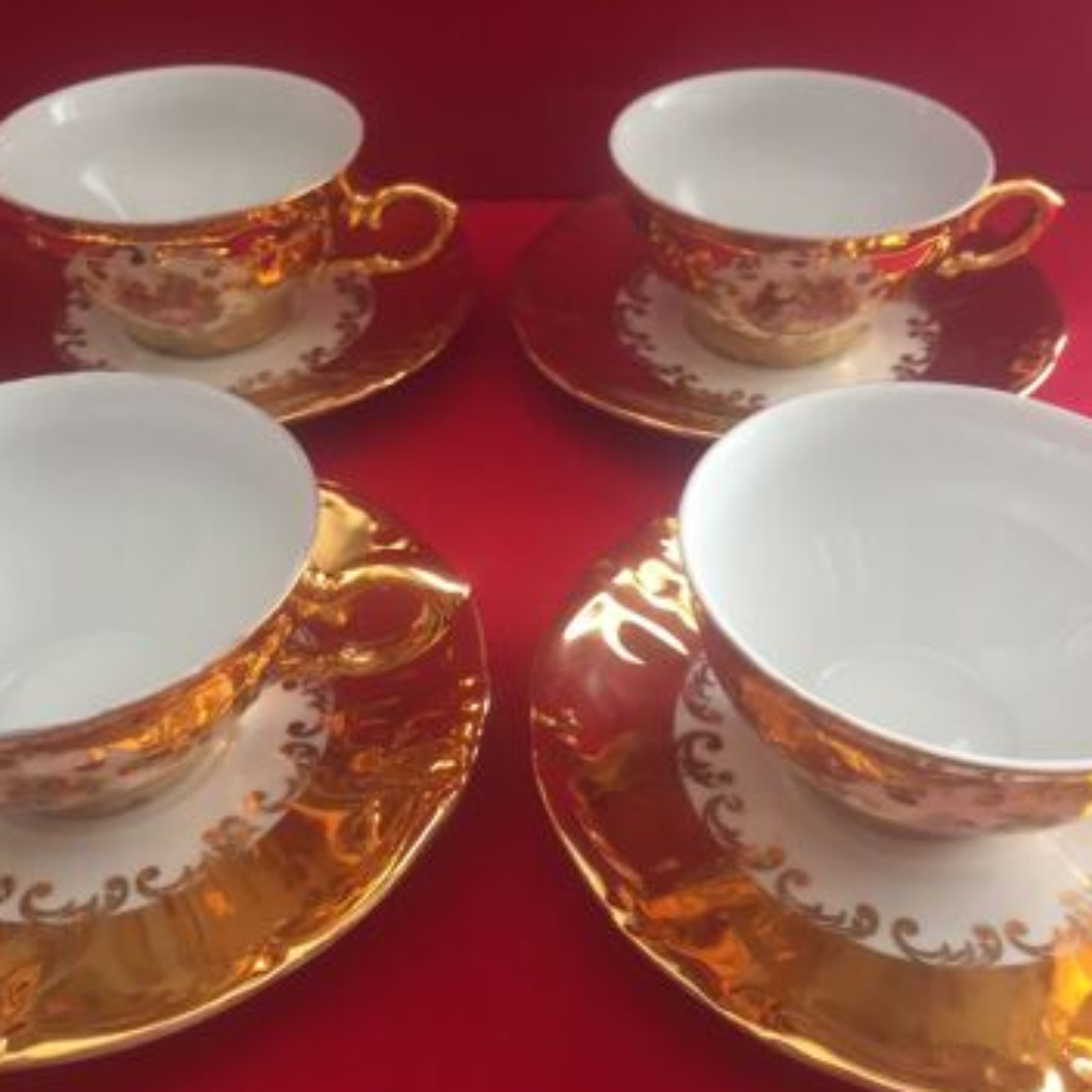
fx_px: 1249
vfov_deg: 47.2
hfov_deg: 47.2
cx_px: 534
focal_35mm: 35
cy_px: 555
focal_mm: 4.15
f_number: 2.2
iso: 100
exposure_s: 1/33
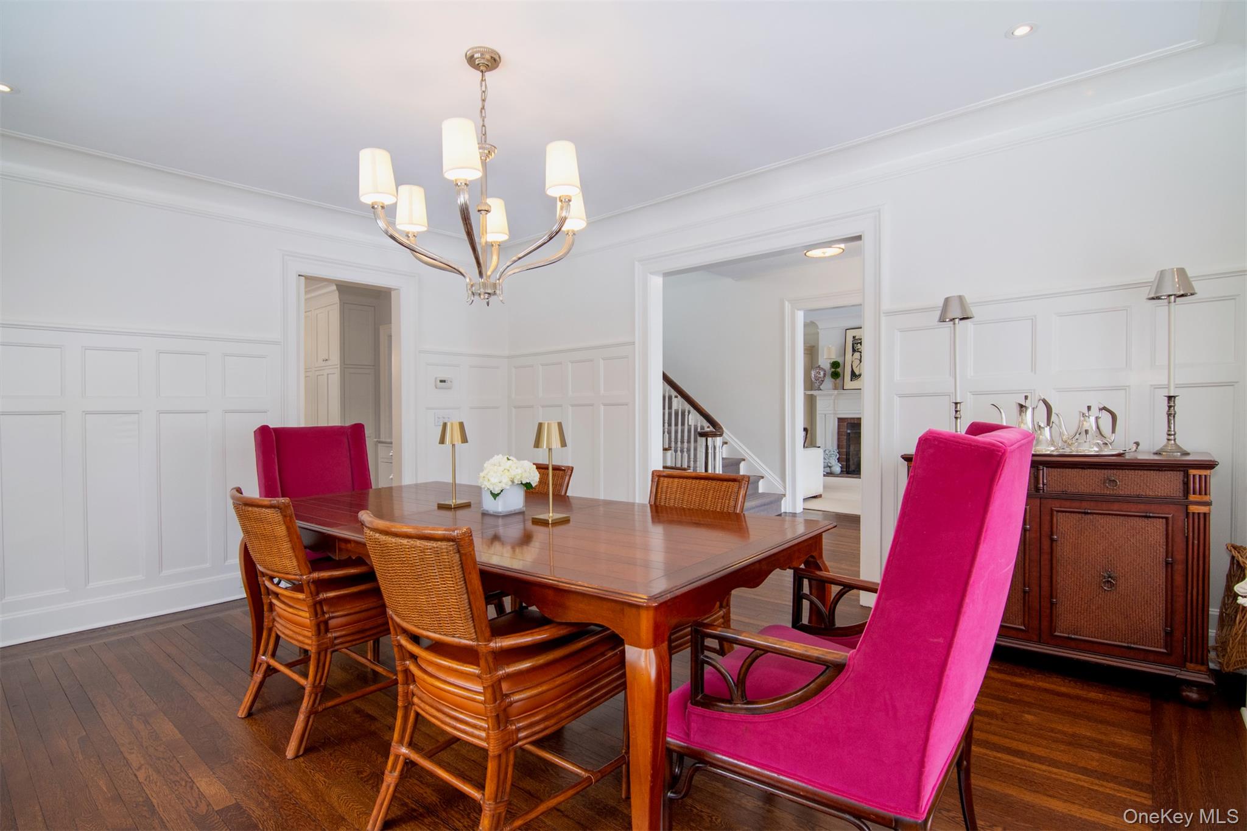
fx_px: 571
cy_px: 416
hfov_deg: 95.0
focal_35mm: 16
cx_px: 624
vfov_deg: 72.0
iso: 640
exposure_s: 1/30
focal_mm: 11
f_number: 8
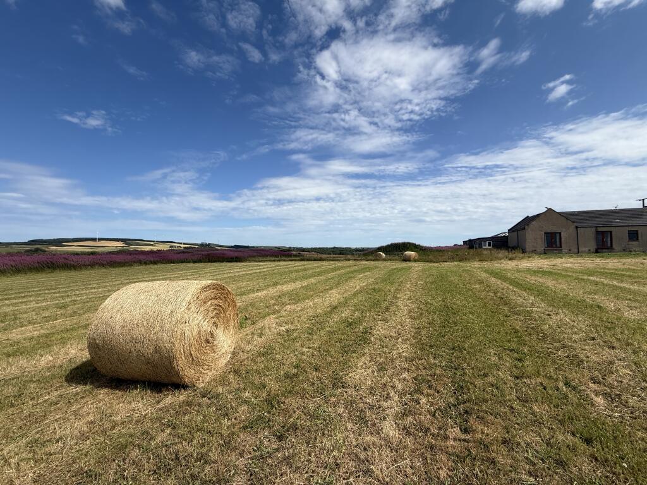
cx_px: 324
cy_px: 242
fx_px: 262
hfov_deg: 102.1
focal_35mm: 14
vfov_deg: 85.7
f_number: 2.2
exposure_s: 1/3891
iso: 50
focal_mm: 2.22
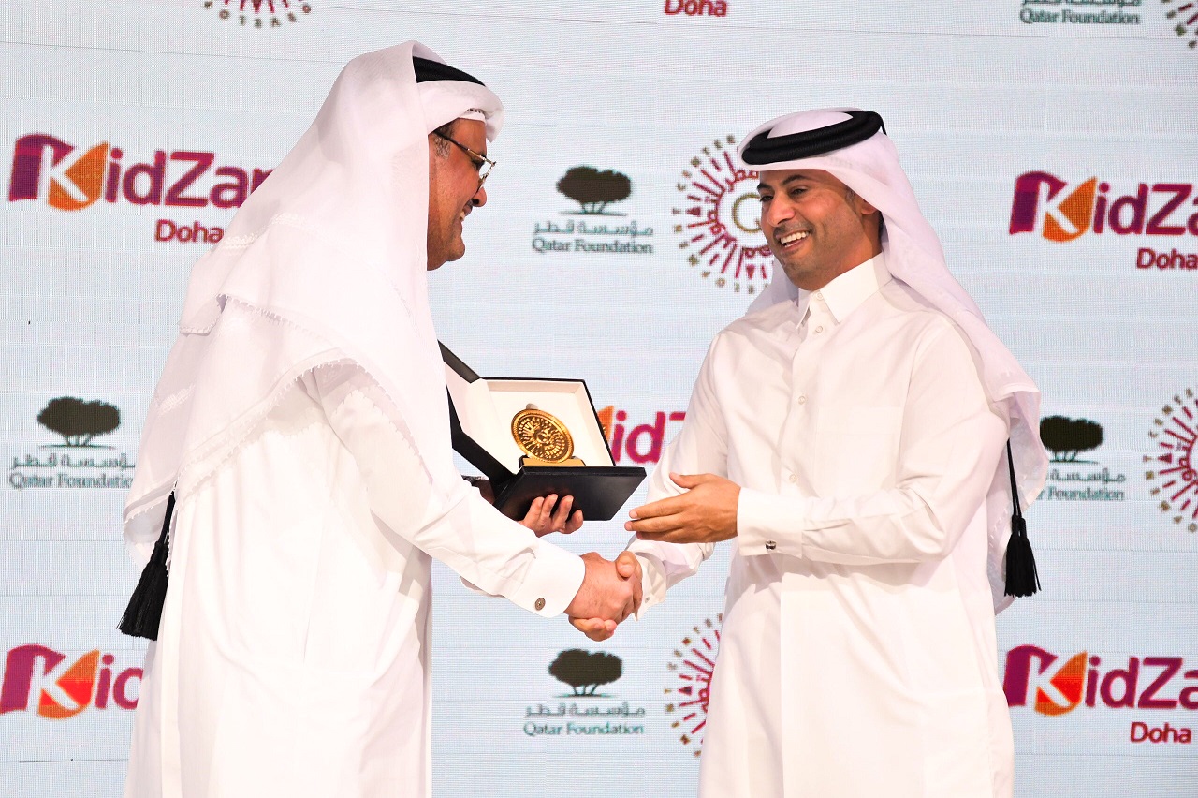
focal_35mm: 105
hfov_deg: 19.5
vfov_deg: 13.0
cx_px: 599
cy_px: 399
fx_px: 3492
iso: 1250
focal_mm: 70
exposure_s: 1/160
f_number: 5
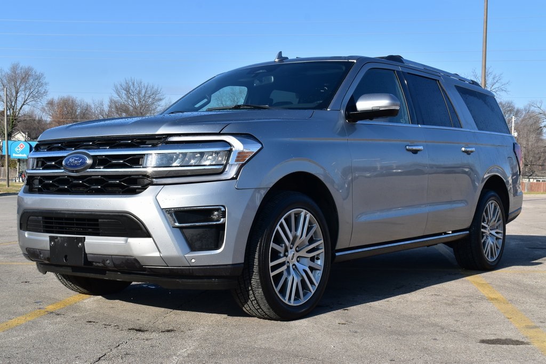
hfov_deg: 41.1
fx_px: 728
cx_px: 273
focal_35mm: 48
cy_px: 182
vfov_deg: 28.1
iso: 400
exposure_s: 1/400
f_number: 11
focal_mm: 32
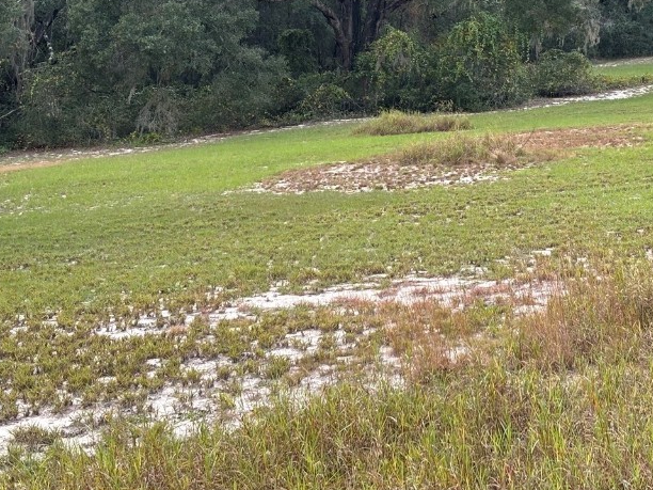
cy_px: 107
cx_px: 512
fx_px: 1641
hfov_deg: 22.2
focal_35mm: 87
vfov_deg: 16.9
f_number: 1.6
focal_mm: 5.96
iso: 32
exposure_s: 1/544
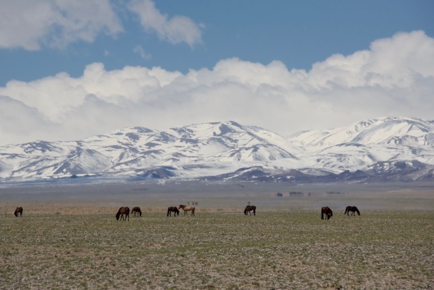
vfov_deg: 5.6
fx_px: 2966
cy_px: 143
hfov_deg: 8.4
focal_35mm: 246
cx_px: 211
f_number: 8
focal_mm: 230
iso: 640
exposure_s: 1/4000
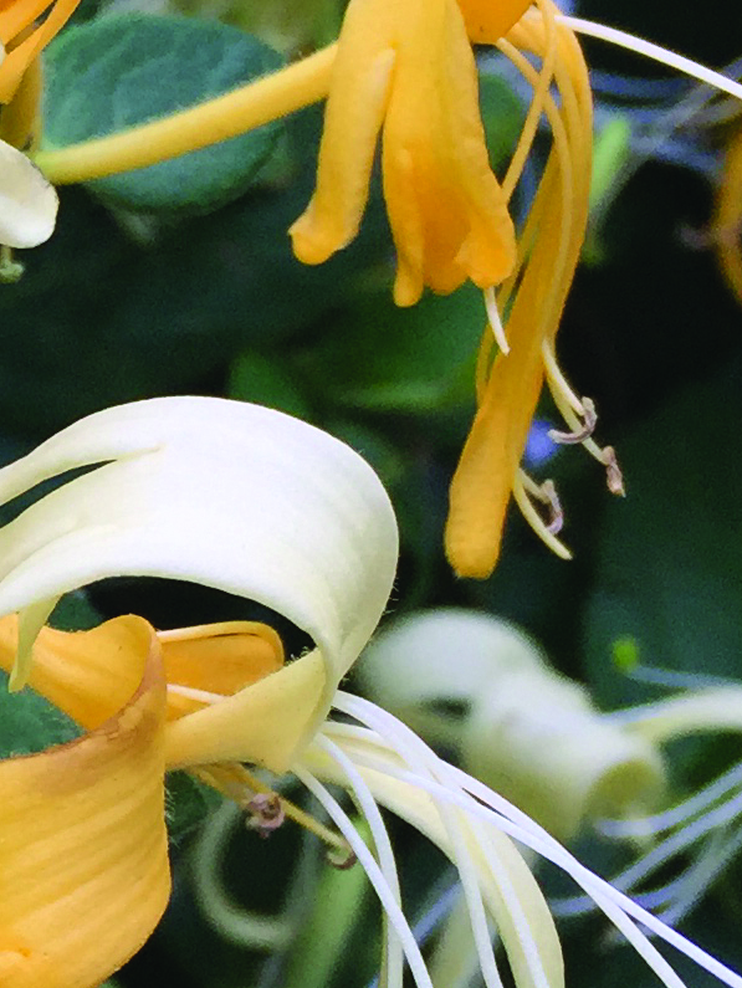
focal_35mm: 119
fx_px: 3398
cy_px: 626
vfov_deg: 16.5
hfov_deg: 11.6
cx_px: -572
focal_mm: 4.15
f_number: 2.2
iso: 32
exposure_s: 1/542
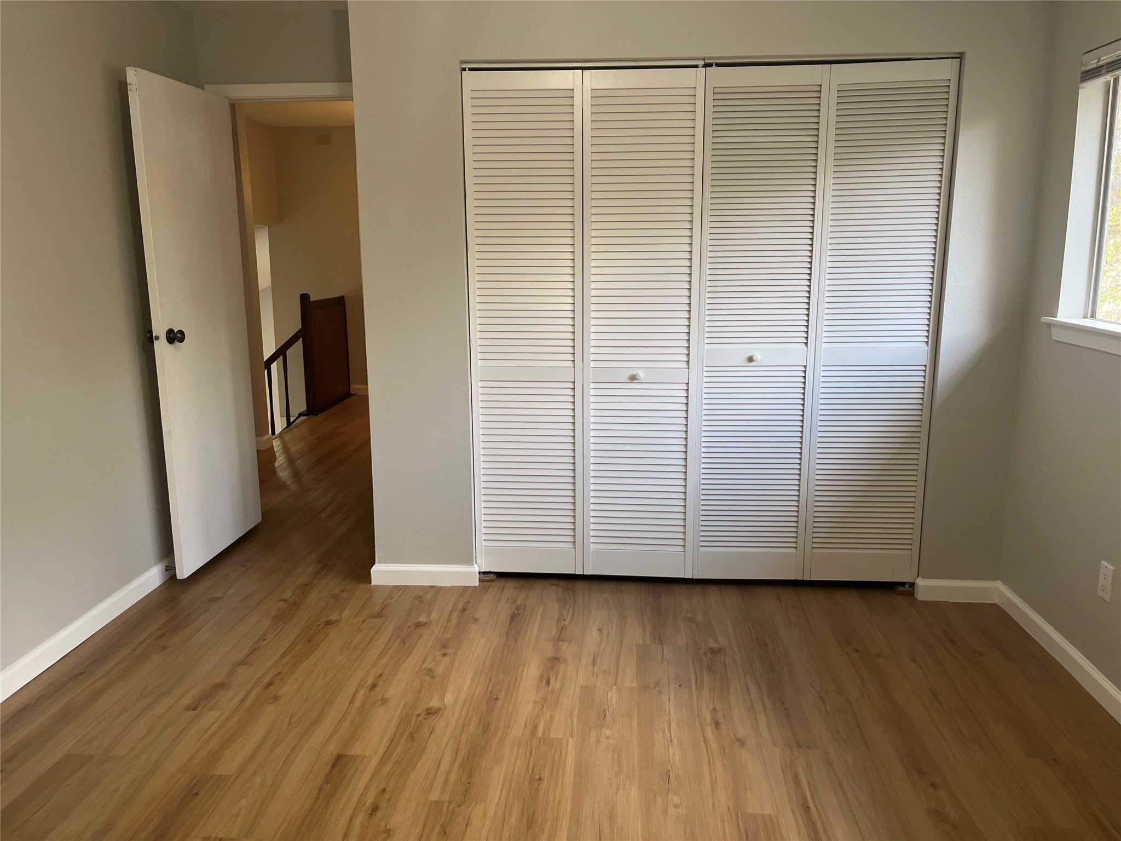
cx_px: 560
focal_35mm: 26
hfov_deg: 67.3
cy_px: 420
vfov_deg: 53.1
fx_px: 842
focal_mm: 5.1
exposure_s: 1/60
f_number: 1.6
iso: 80
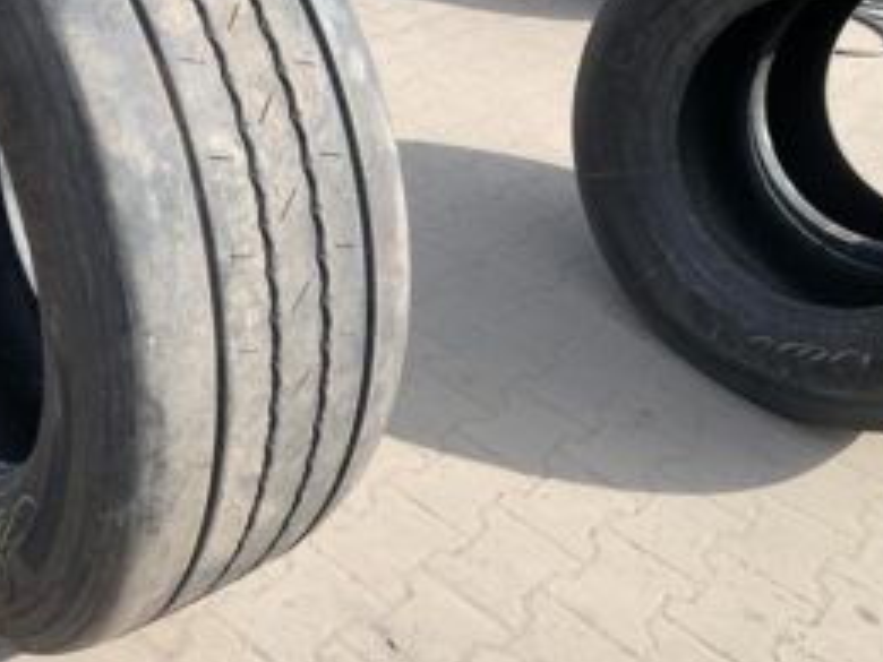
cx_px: 197
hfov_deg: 42.2
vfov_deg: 33.4
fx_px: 1097
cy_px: 233
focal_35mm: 43
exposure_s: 1/1043
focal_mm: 4.25
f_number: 1.8
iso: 25
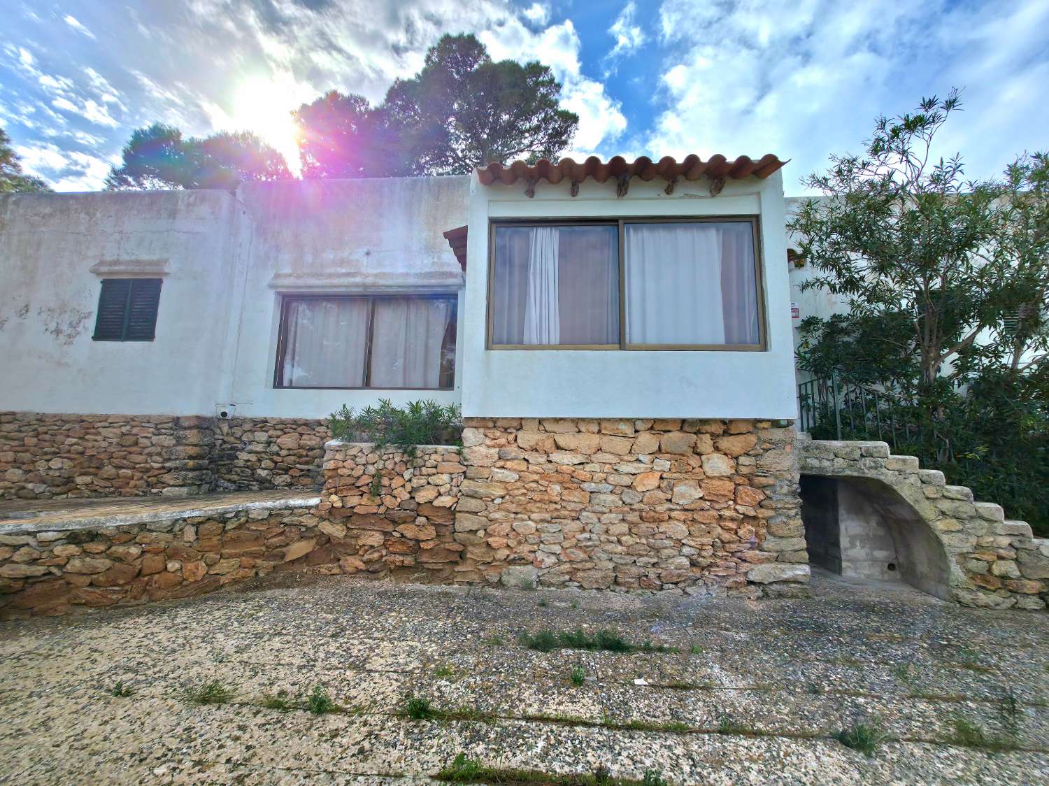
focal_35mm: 13
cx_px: 524
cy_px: 393
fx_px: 394
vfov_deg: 89.9
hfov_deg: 106.2
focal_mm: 2.2
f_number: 1.9
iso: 20
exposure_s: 1/10000
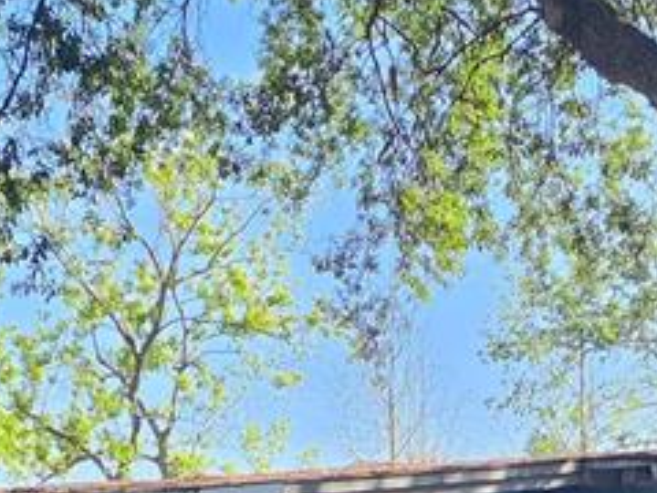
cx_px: 356
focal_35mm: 98
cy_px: 759
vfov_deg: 14.1
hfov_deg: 20.0
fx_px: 1860
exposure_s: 1/180
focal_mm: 6.4
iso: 16
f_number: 1.8
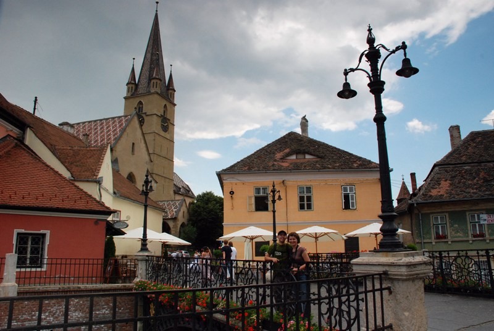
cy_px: 166
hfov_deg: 67.3
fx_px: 371
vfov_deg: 48.1
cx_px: 247
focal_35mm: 27
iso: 800
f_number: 11
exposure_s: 1/200
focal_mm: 18
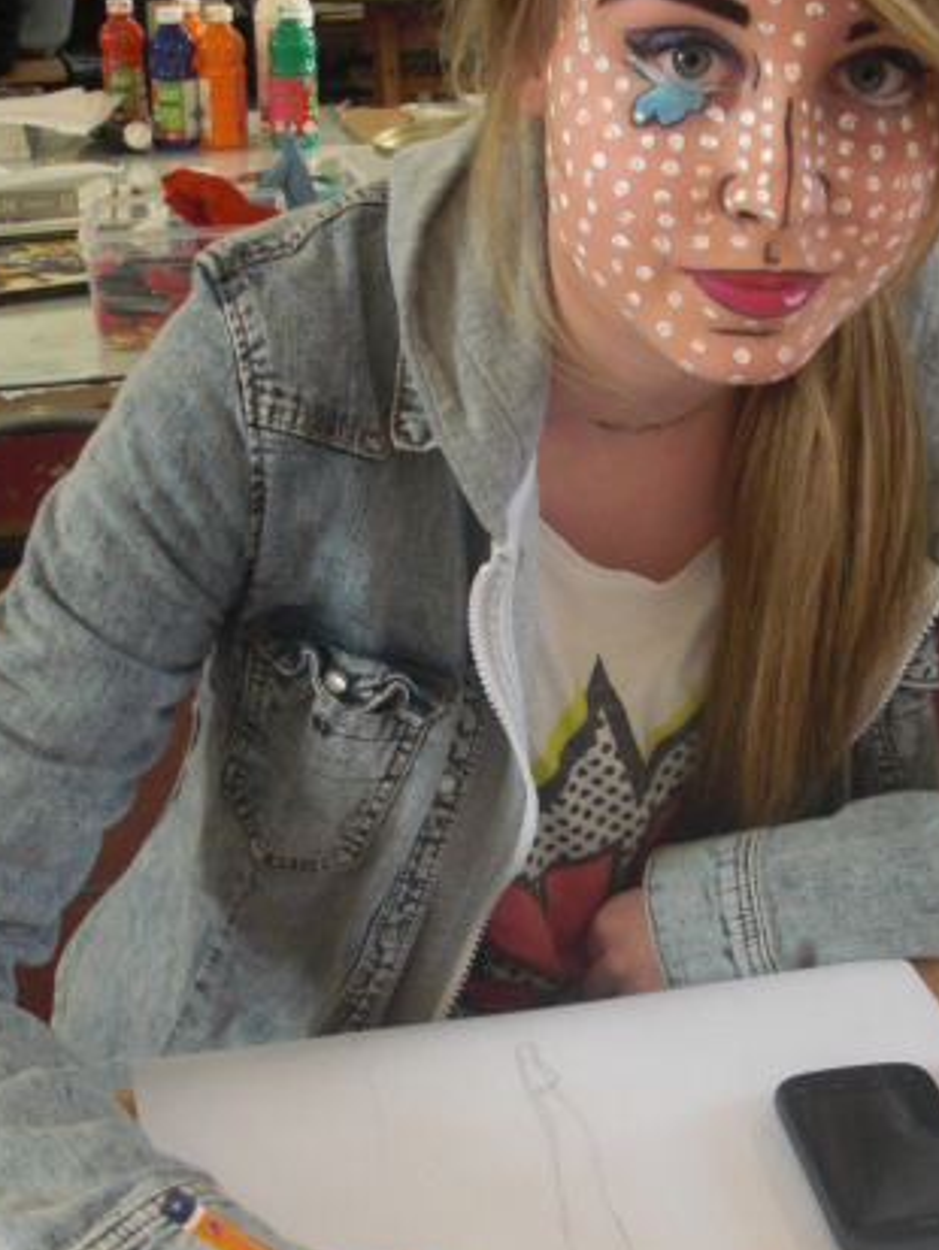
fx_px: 2205
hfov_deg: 24.0
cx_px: 607
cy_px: 648
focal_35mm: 61
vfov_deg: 31.7
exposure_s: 1/100
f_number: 2.8
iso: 200
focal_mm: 6.3
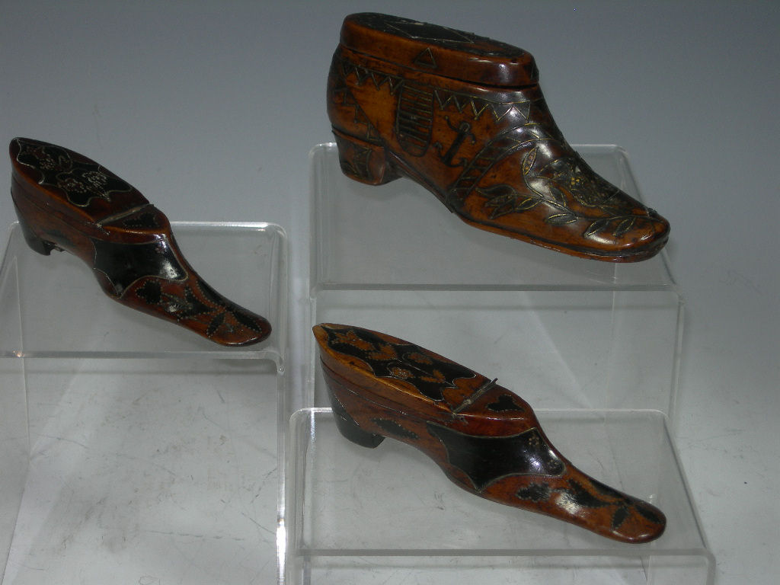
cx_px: 390
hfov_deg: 21.3
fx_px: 2073
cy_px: 292
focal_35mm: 92
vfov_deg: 16.1
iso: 50
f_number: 4.3
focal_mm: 19.1
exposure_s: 1/30
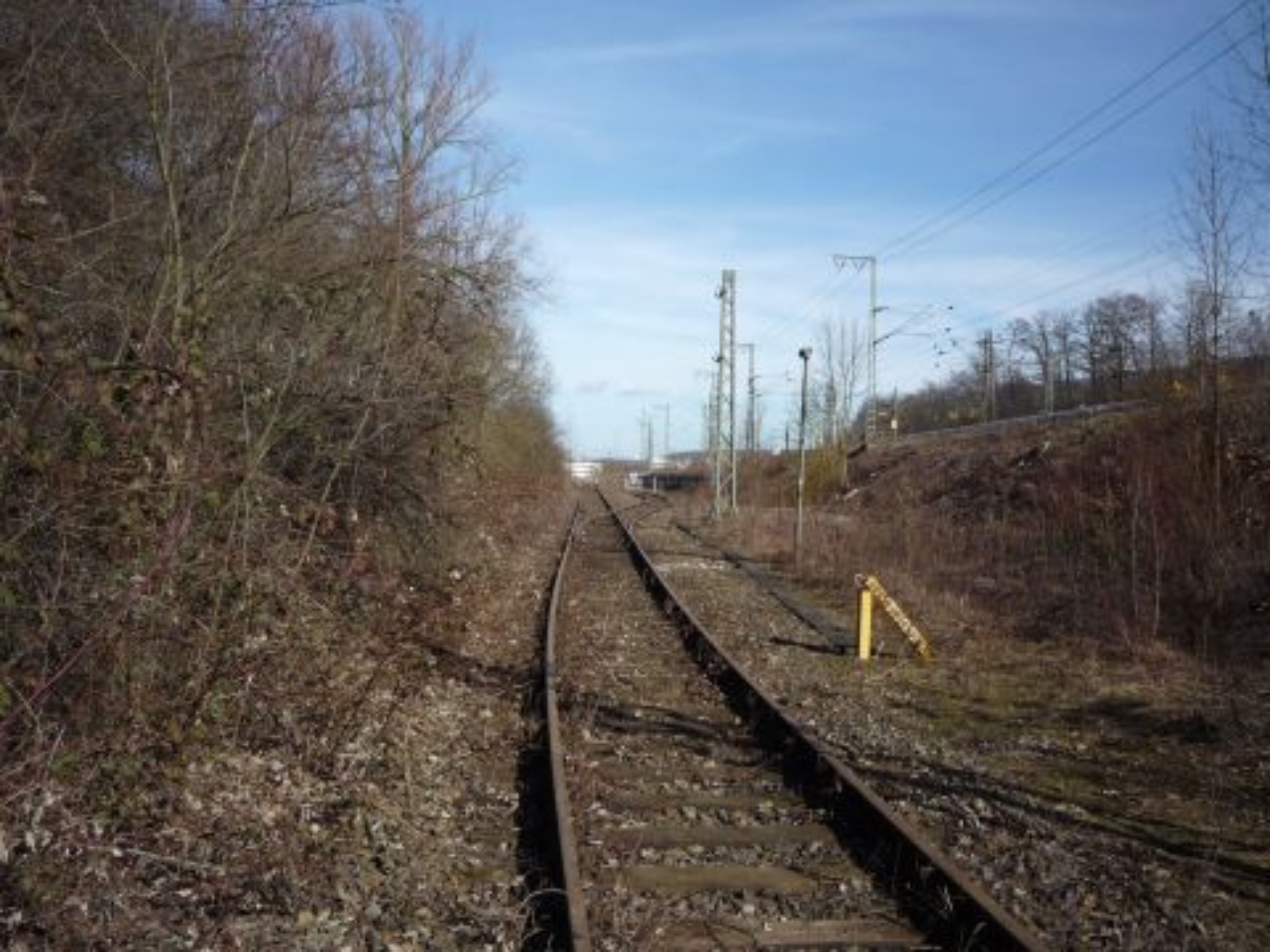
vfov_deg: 44.2
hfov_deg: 56.8
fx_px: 1174
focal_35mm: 32
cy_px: 476
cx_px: 635
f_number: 5.6
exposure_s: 1/400
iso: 100
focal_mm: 5.2
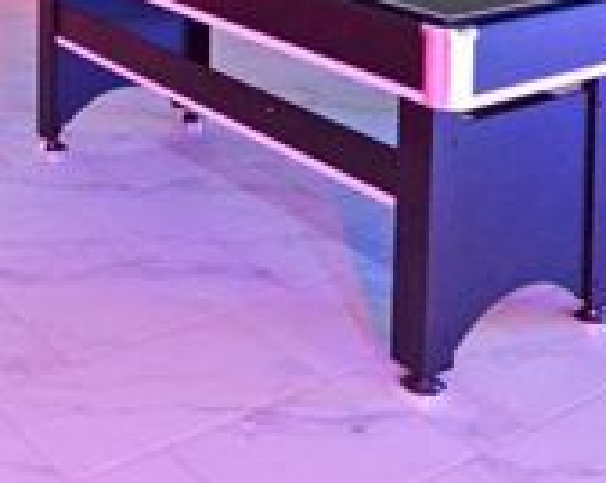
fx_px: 1057
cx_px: -2
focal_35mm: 59
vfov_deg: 20.9
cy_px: -285
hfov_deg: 29.8
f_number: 4
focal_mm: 10
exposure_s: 1/25
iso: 2000
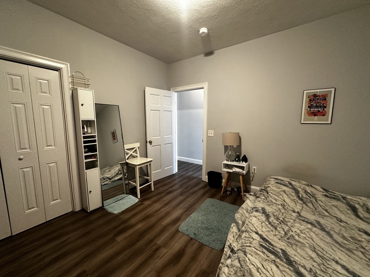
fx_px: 150
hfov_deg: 102.1
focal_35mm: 14
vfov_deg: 85.7
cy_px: 138
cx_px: 185
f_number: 2.2
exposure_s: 1/60
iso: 320
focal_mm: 2.22
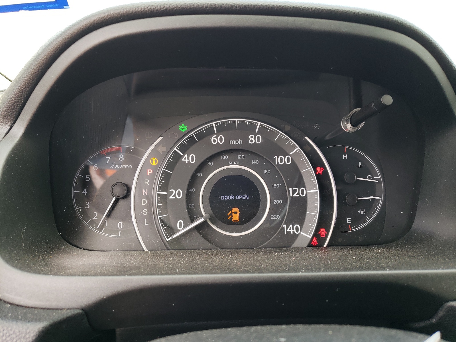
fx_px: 343
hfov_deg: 67.3
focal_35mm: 26
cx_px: 228
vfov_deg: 53.1
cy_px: 171
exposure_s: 1/100
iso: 54
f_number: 1.5
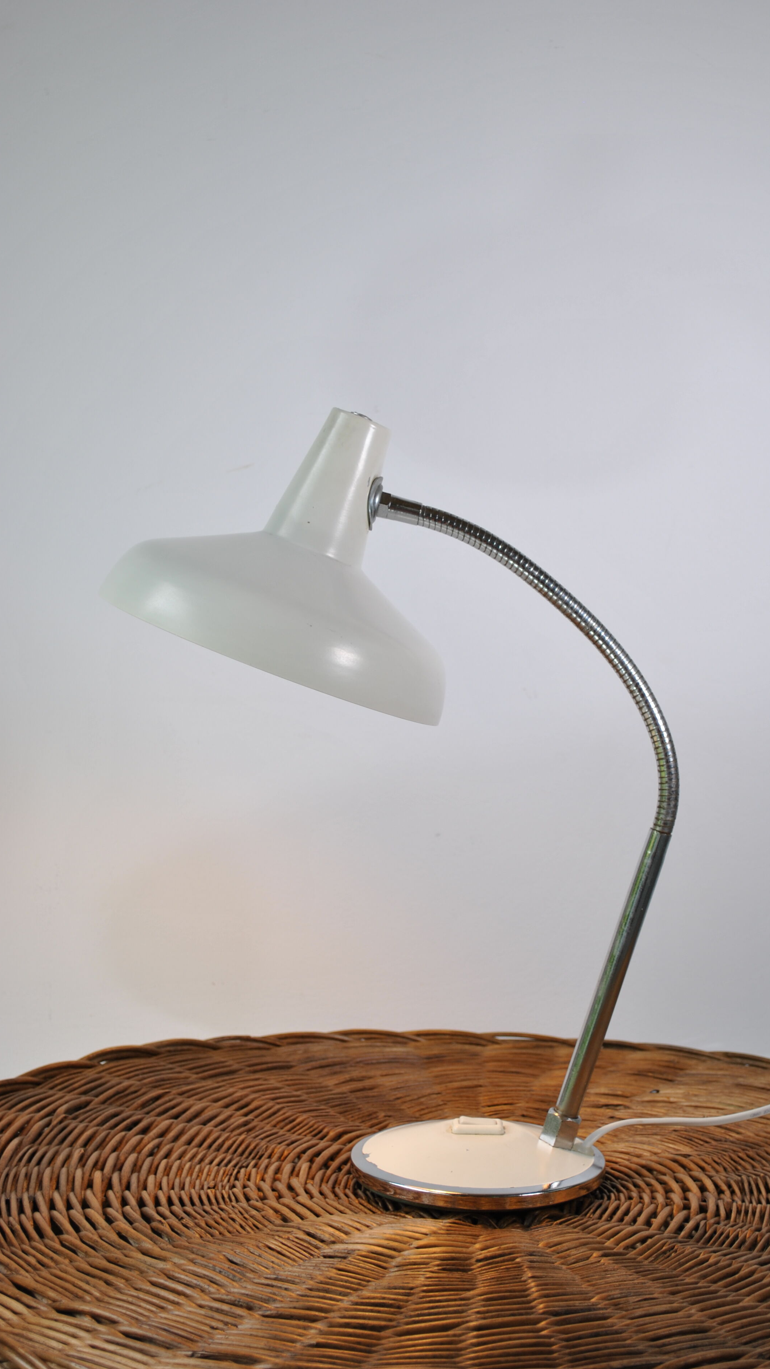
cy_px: 689
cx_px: 446
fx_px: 2214
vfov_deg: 34.4
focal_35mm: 61
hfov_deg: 19.7
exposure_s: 1/60
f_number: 5
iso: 100
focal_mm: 38
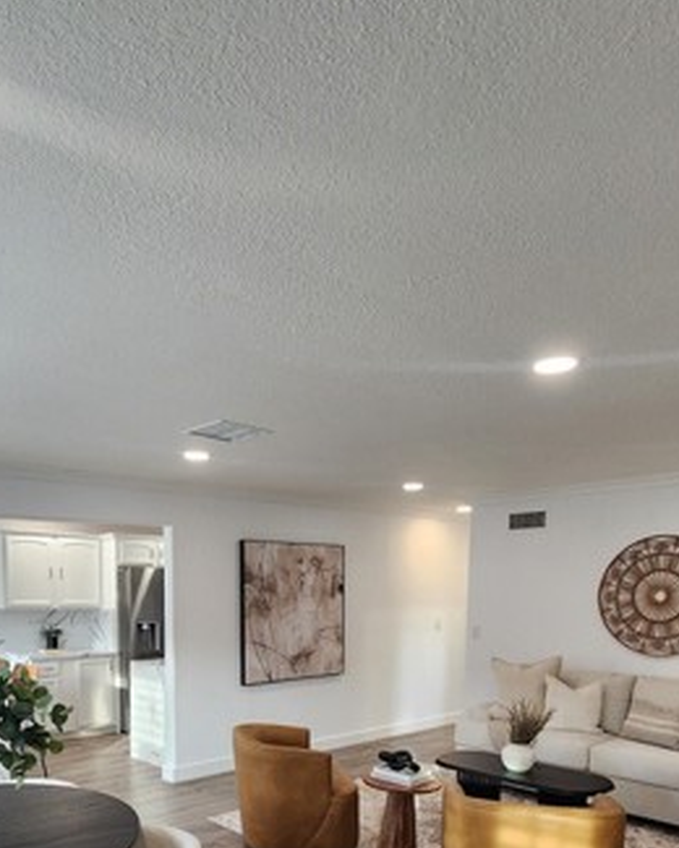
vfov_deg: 63.5
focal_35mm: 25
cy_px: 650
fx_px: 628
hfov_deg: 56.4
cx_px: 277
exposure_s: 1/60
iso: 160
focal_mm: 2.2
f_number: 2.2
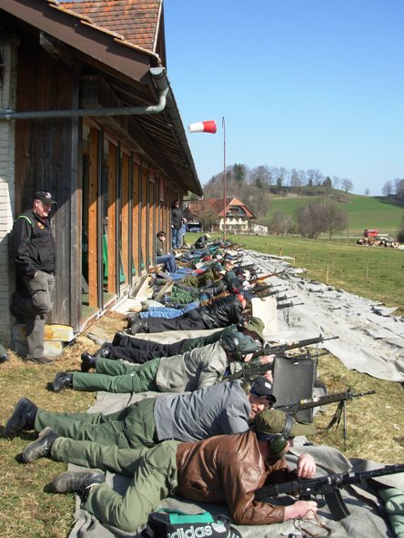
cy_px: 269
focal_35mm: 38
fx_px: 591
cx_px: 202
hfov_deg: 37.8
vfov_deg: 48.9
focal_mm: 6.3
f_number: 2.9
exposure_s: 1/886
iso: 50
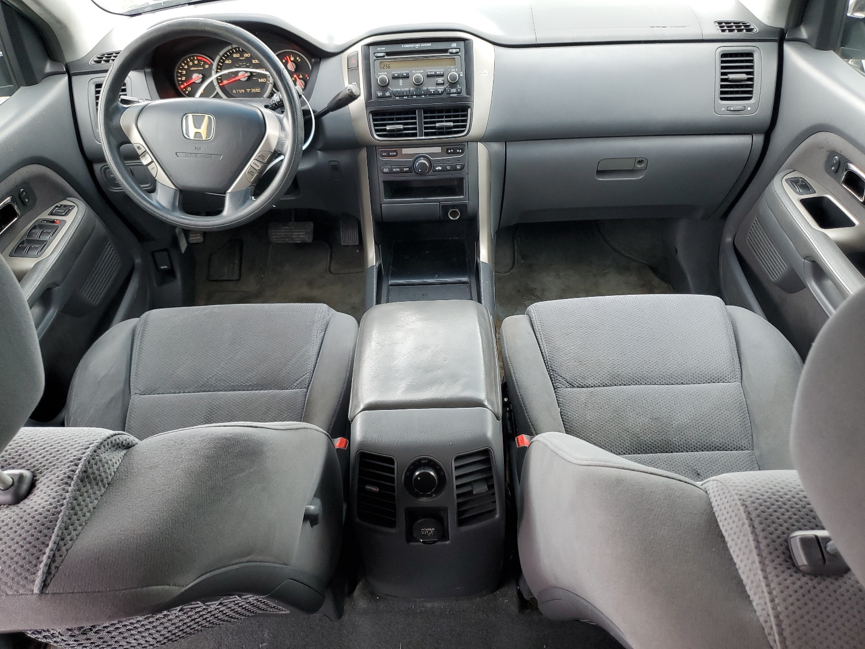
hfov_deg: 67.3
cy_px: 324
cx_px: 432
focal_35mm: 26
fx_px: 650
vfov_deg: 53.1
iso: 69
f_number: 1.5
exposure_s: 1/60.2
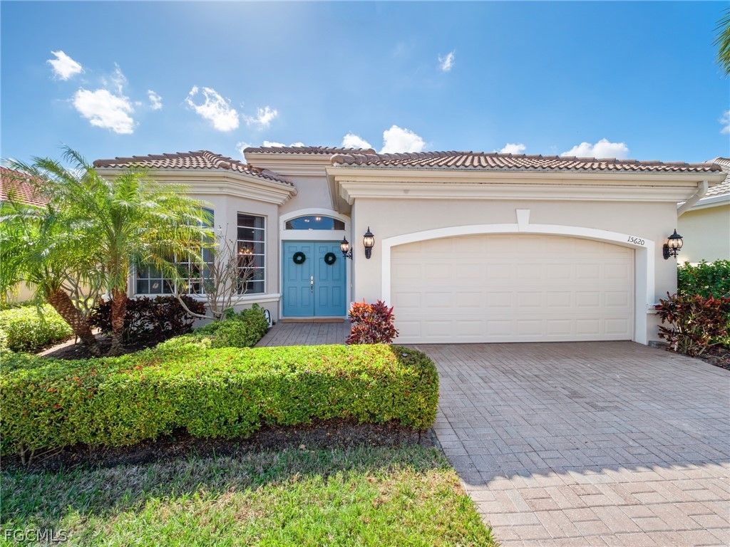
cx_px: 365
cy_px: 274
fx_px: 295
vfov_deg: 85.7
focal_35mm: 14
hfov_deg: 102.1
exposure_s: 1/100
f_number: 7.1
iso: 200
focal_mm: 7
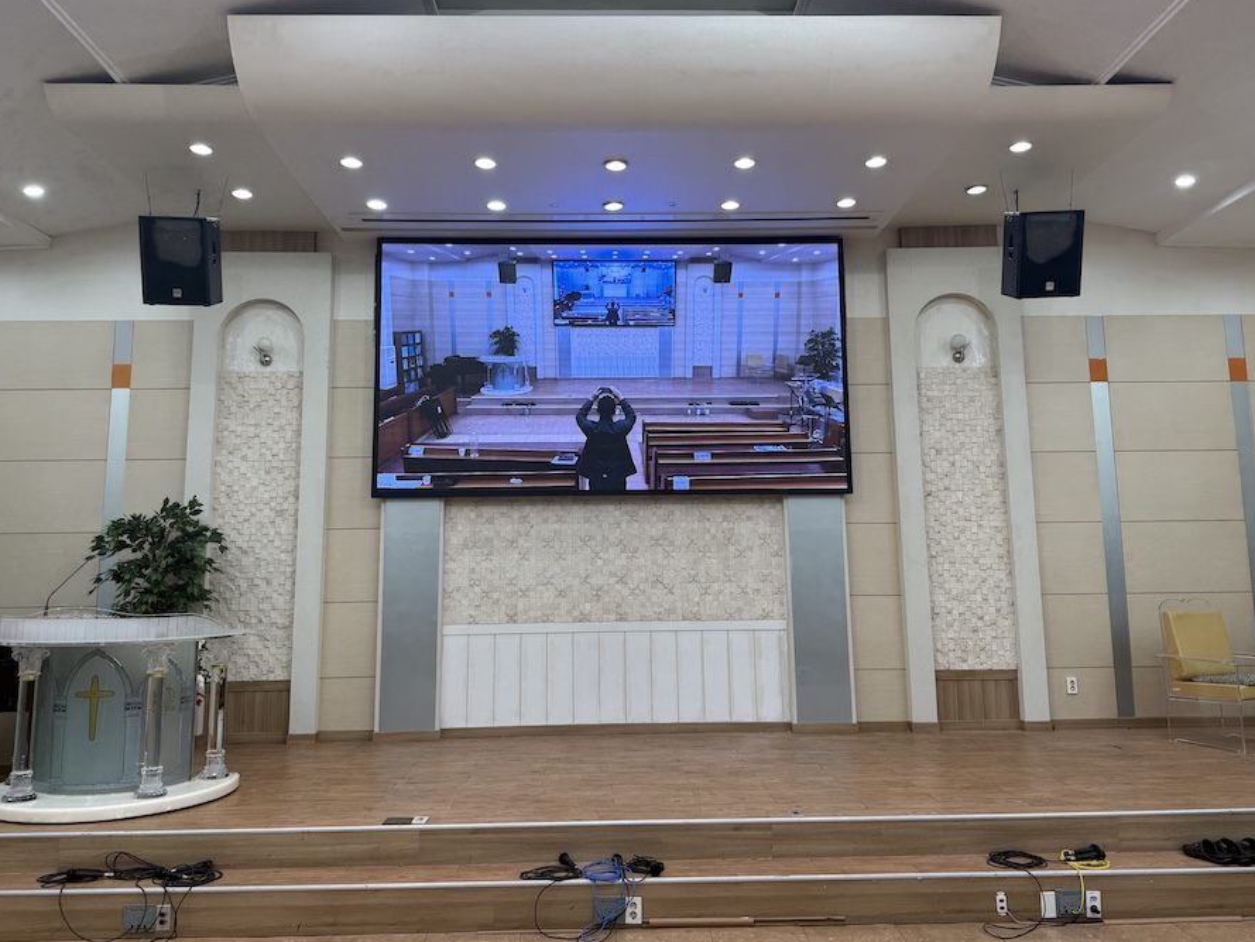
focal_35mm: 27
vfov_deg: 51.3
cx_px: 618
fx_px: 979
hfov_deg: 65.3
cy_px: 421
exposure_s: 1/120
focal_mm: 6.76
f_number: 1.78
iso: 80
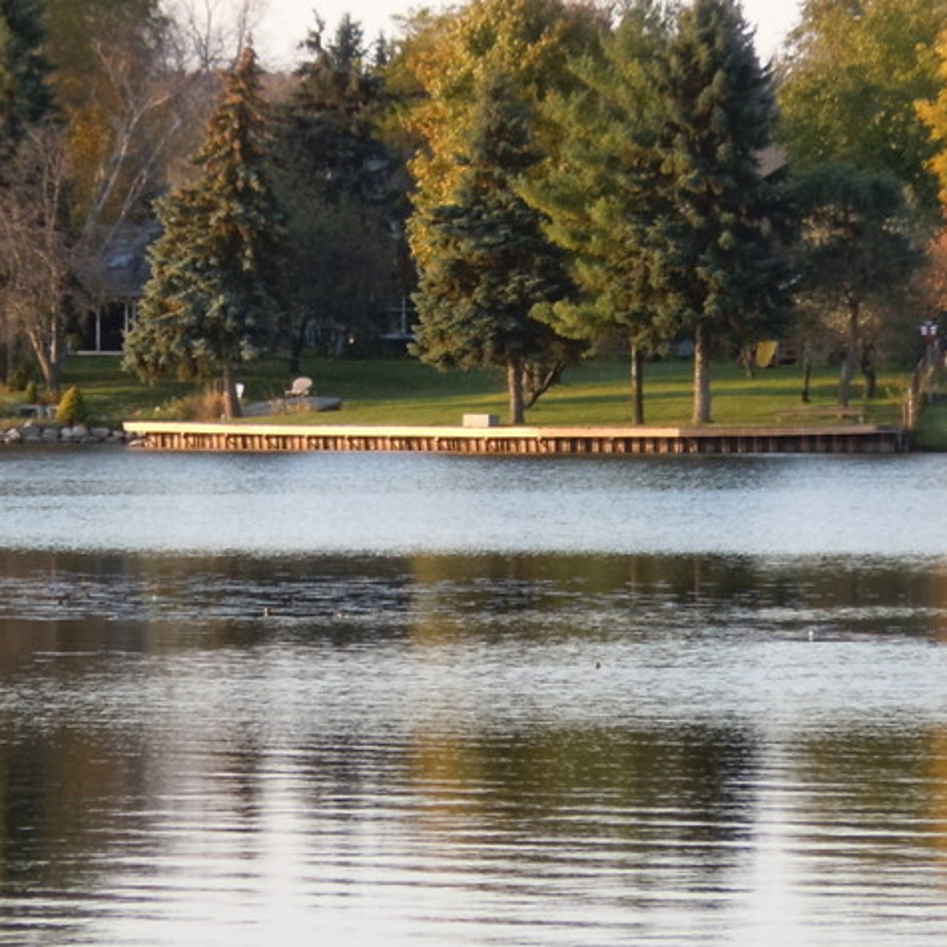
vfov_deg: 6.0
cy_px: 518
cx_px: 349
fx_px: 9038
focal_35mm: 292
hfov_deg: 6.0
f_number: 5.6
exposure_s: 1/125
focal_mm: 35
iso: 160
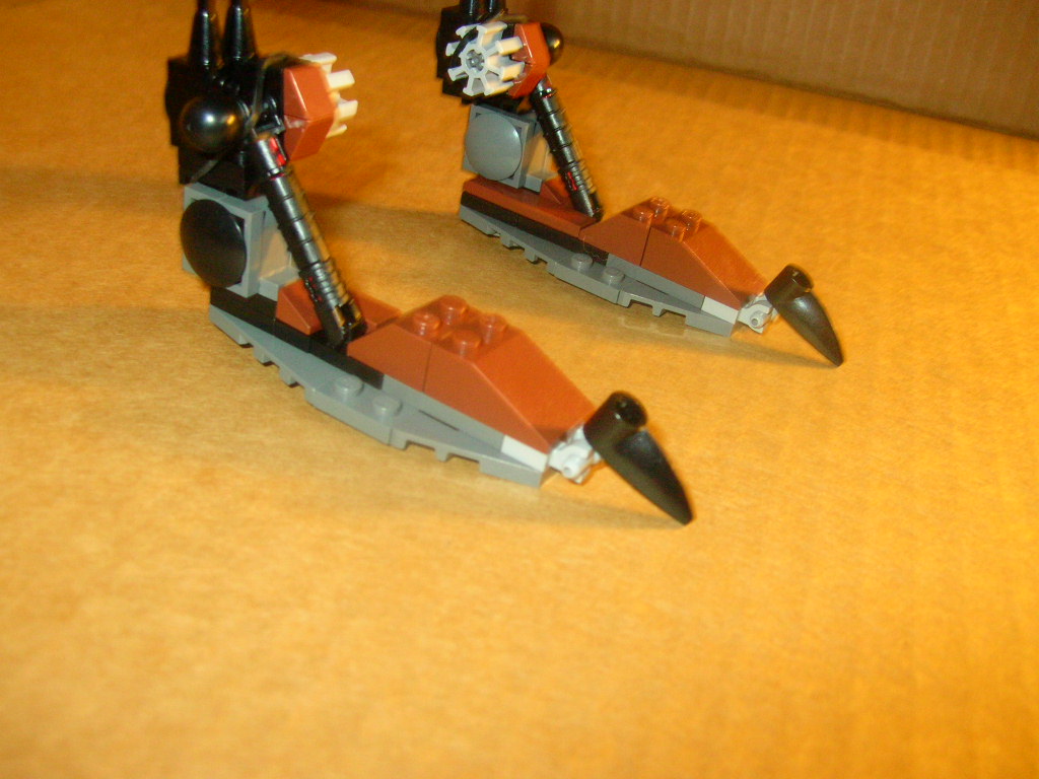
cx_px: 520
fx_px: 1081
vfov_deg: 39.7
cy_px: 390
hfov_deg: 51.4
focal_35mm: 36
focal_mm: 6
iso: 200
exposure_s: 1/30
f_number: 2.7
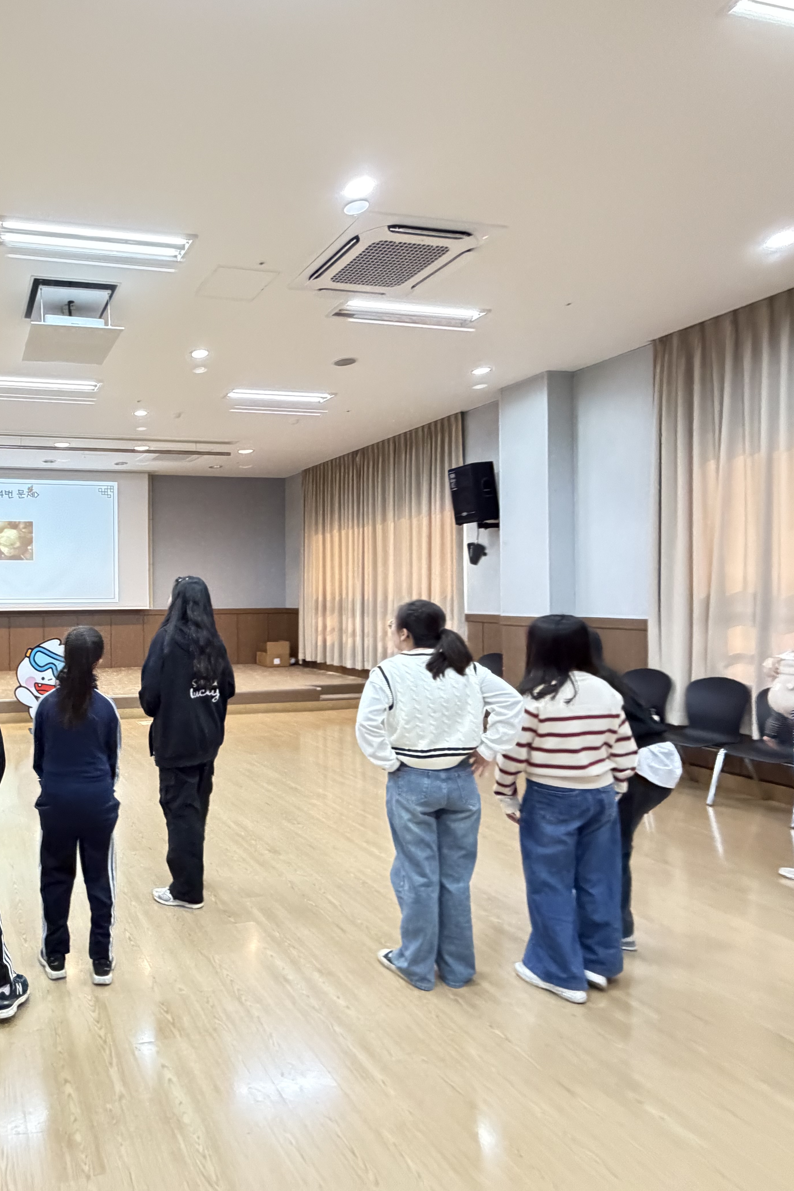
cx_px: 87
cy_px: 593
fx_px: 662
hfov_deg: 54.4
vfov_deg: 84.0
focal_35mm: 20
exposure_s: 1/60
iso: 800
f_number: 2.2
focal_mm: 2.22
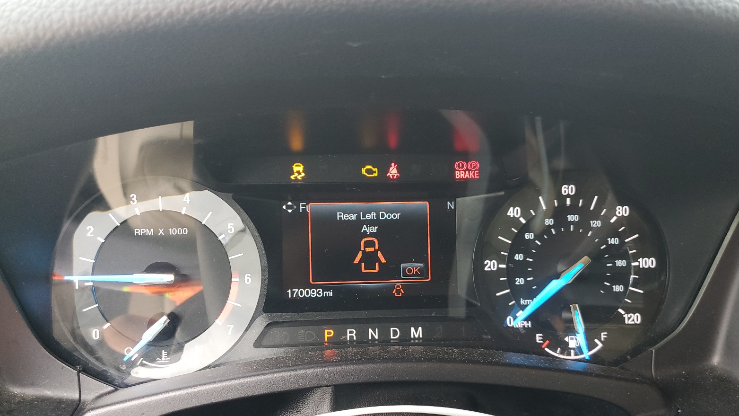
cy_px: 243
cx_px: 378
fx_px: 568
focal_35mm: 29
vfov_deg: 40.1
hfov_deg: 66.1
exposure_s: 1/60.2
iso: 81
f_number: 1.5
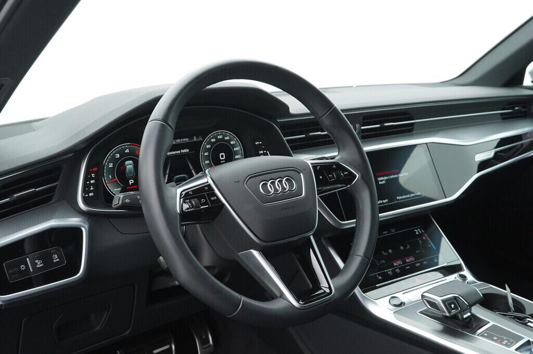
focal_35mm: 36
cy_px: 177
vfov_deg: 36.8
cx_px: 266
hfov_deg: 53.2
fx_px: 533
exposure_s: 1/125
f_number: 6.3
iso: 2000
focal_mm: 24
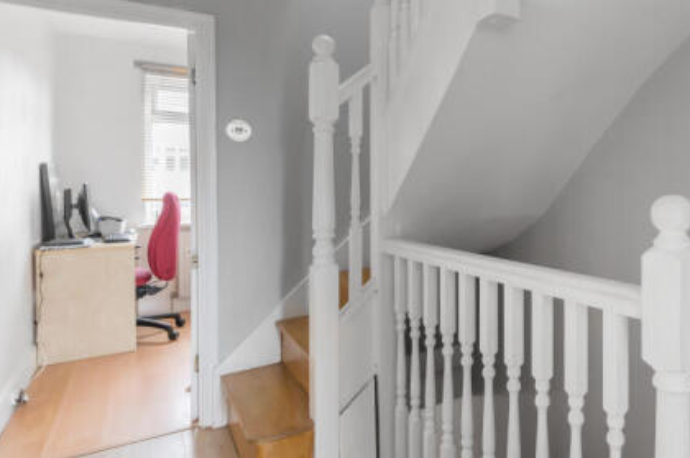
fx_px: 479
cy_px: 185
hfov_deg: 66.1
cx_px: 536
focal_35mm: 25
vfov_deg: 50.9
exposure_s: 1/15
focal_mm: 16
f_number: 8
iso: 800
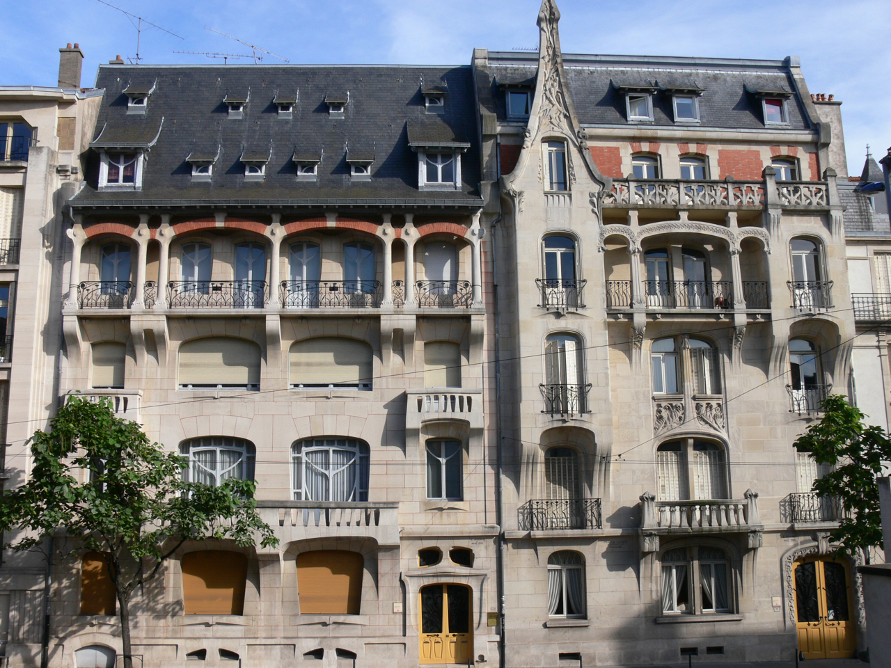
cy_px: 334
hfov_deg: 52.6
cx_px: 446
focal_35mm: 35
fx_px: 901
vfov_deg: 40.7
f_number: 5.6
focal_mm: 7.4
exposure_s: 1/250
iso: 80
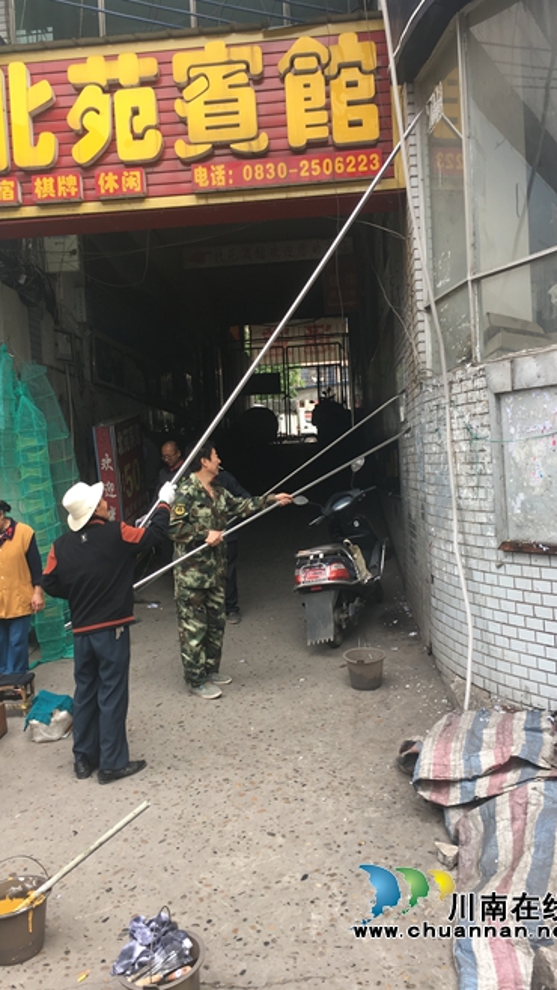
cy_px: 490
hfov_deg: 36.7
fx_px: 840
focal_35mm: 32
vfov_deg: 61.0
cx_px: 260
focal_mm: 4.15
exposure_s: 1/165
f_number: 2.2
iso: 25
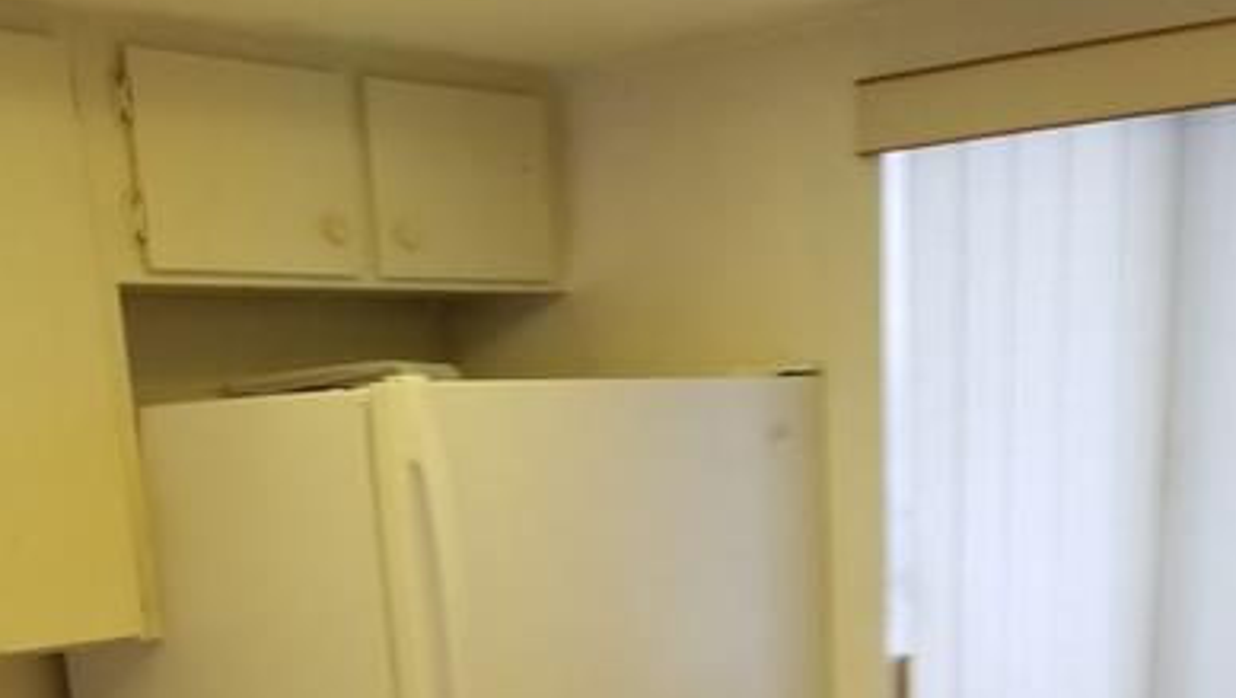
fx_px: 1837
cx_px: 701
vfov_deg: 18.1
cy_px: 1173
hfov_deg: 37.1
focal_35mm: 56
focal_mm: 4.25
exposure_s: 1/50
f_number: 1.7
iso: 80
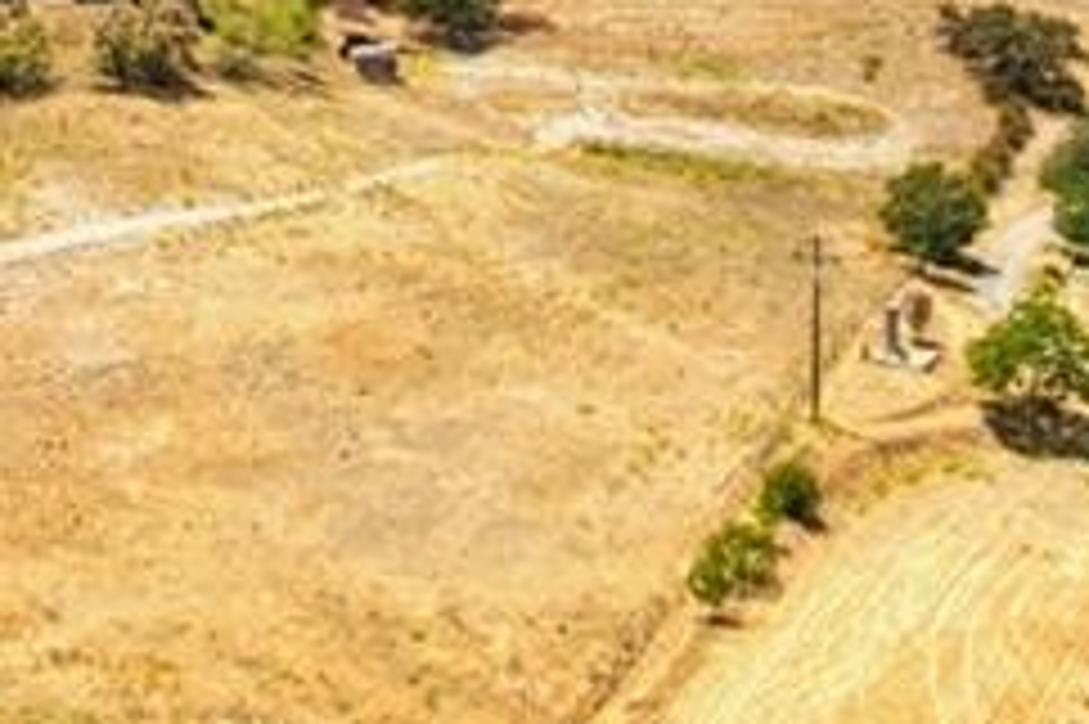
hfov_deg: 21.2
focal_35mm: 93
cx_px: 0
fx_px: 2811
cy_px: -447
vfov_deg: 13.6
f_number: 2.8
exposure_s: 1/40
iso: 100
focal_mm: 8.38
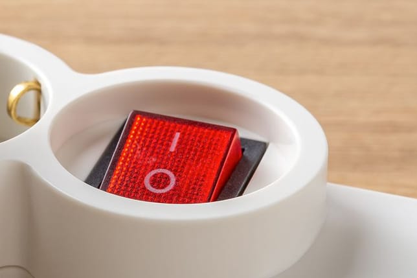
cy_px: 166
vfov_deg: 7.7
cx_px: -41
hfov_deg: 11.3
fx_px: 2073
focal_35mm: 179
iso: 100
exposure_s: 1/160
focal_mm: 60
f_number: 10
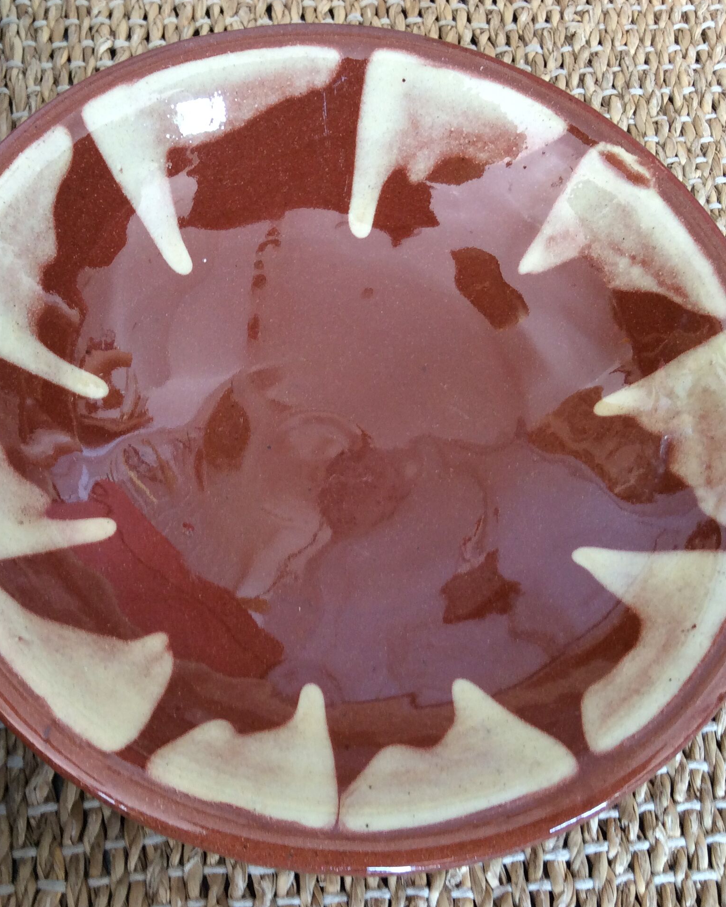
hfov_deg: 35.6
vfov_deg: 43.8
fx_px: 1128
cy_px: 454
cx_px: 296
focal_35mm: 42
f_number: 2.4
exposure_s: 1/25
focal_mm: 3.3
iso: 50
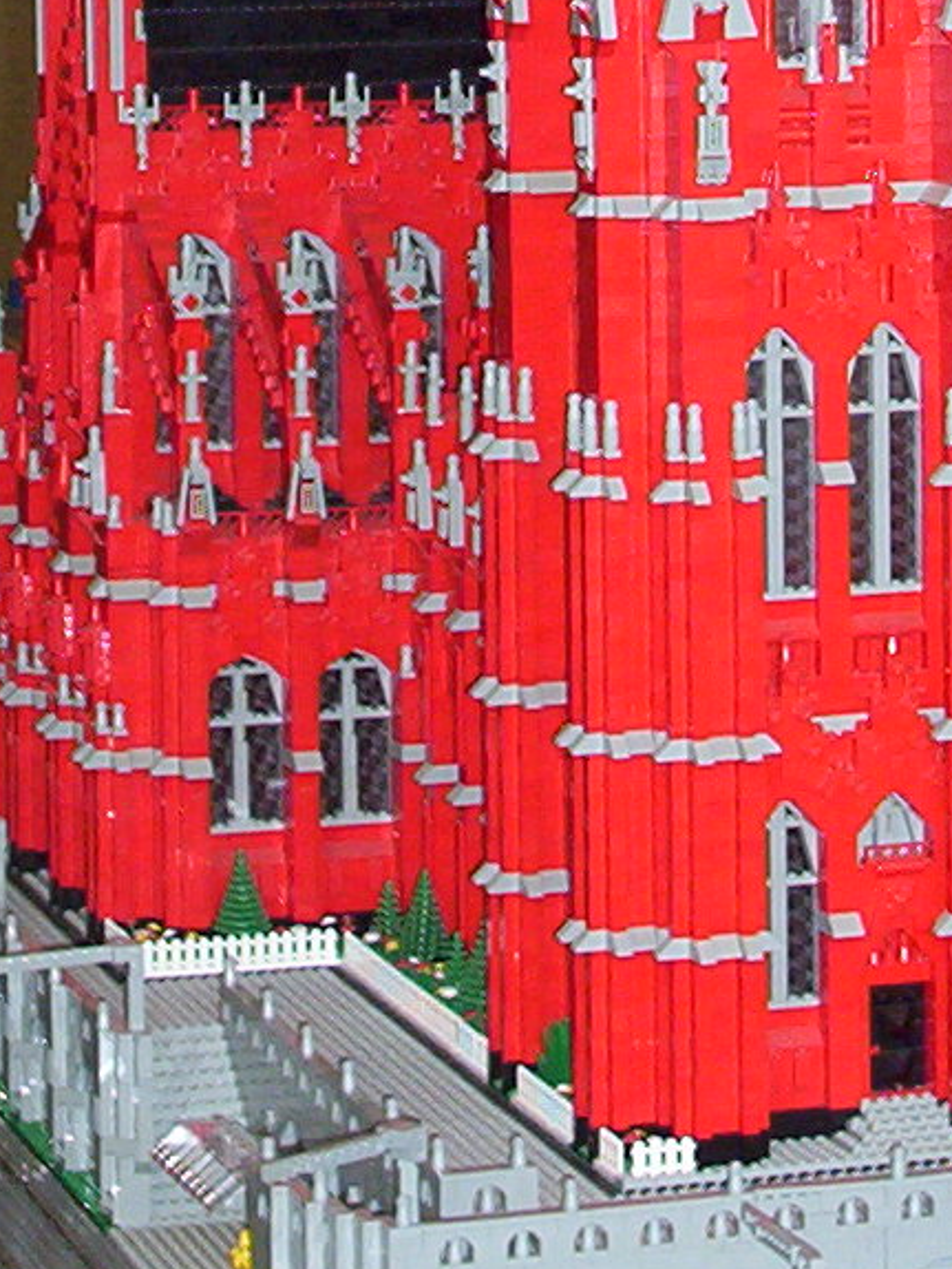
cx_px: 789
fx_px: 6889
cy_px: -382
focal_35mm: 188
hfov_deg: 7.9
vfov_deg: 10.3
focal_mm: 8.74
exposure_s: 1/80.5
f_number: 3.26
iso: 140
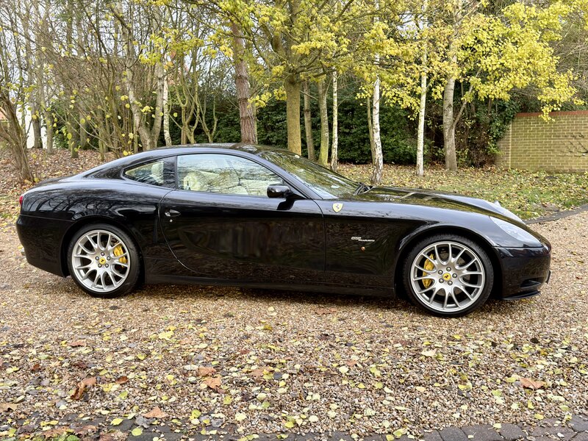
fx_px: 645
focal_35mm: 38
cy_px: 220
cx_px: 294
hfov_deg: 49.0
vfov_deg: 37.7
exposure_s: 1/140
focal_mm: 6.76
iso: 50
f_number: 1.78
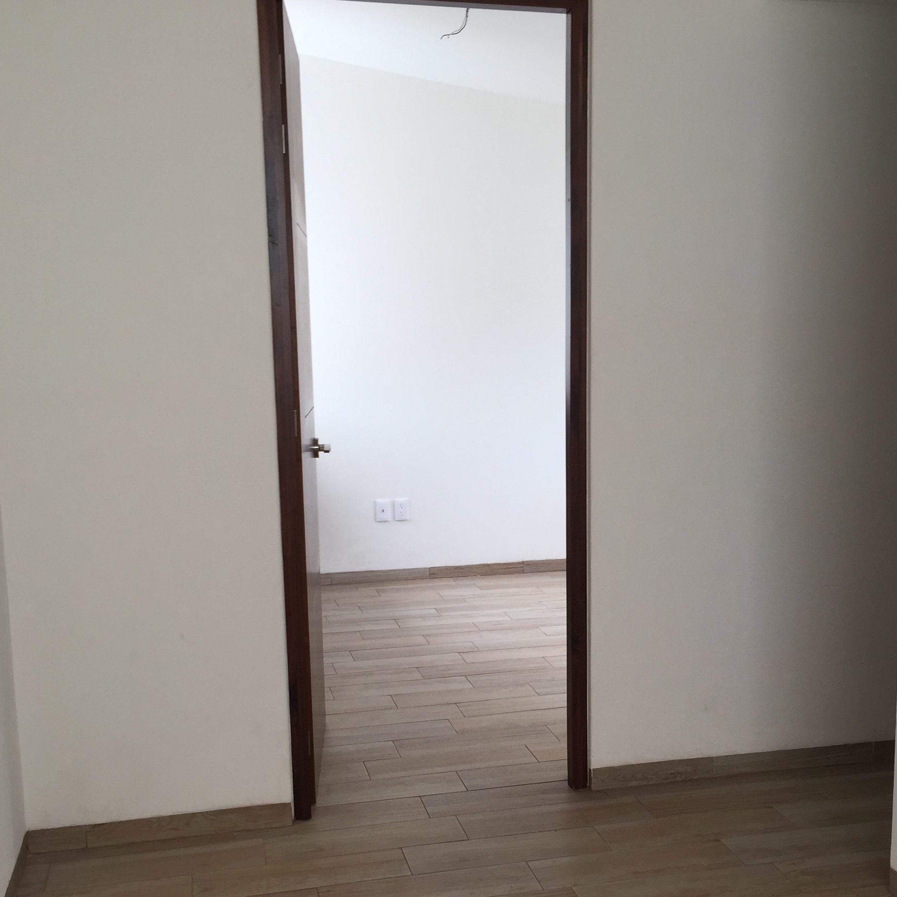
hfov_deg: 39.9
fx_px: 1231
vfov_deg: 39.8
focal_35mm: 42
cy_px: 548
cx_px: 528
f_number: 2.2
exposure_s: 1/60
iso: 40
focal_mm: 4.15
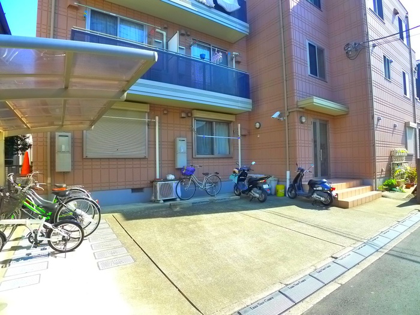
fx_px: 291
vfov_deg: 56.8
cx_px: 210
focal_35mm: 24
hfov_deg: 71.6
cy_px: 158
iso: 400
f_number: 2.8
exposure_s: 1/400
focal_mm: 5.1
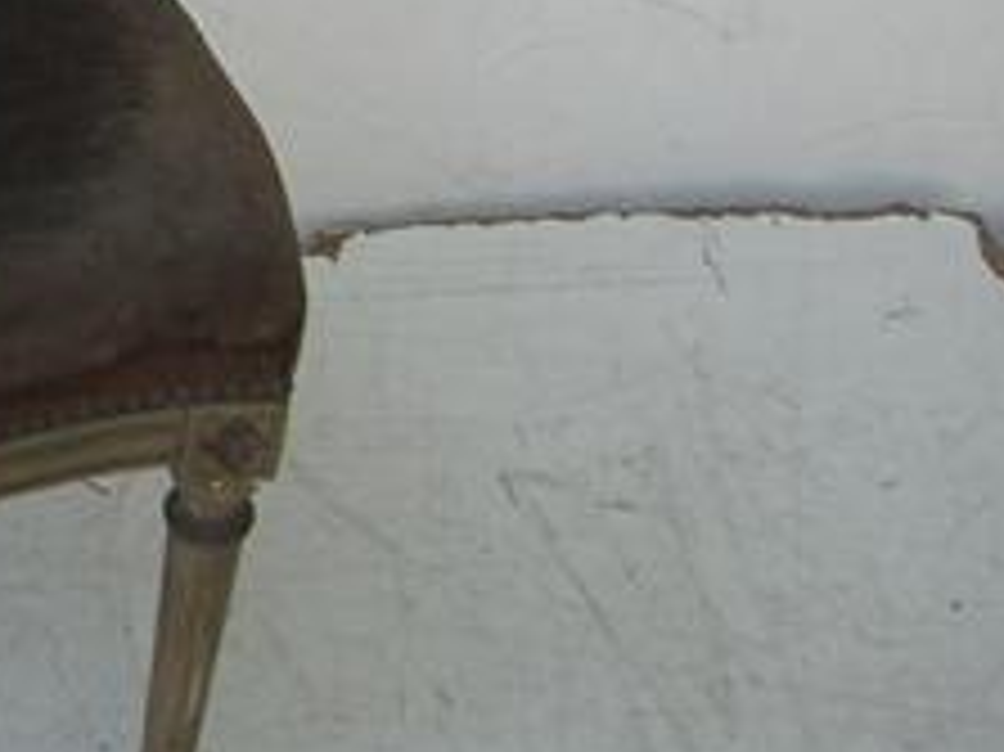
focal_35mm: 109
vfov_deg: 13.2
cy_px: -131
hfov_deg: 17.1
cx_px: -279
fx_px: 3160
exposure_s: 1/200
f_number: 2.7
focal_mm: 6.2
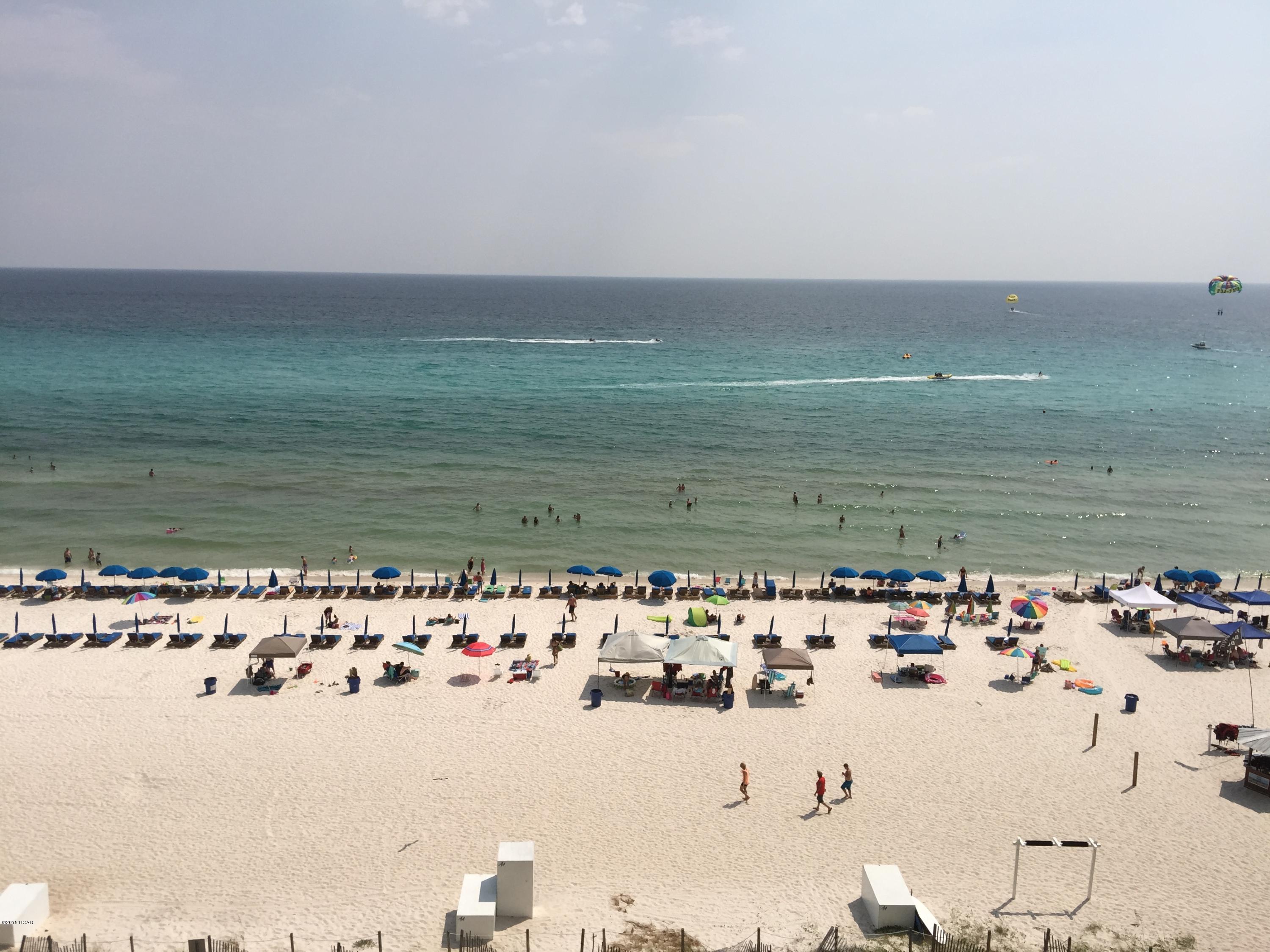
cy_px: 476
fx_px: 1064
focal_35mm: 29
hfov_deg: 61.7
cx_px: 635
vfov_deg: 48.2
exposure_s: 1/5650
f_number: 2.2
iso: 32
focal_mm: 4.15
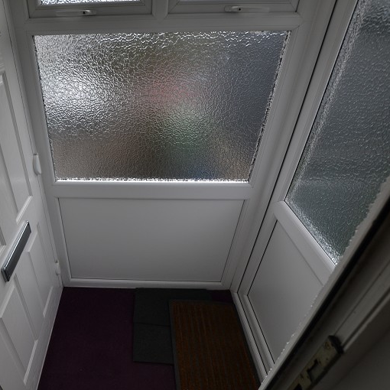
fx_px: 255
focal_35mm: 20
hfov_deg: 71.4
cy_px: 191
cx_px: 115
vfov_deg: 74.8
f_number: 5.6
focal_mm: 10
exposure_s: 1/125
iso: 250
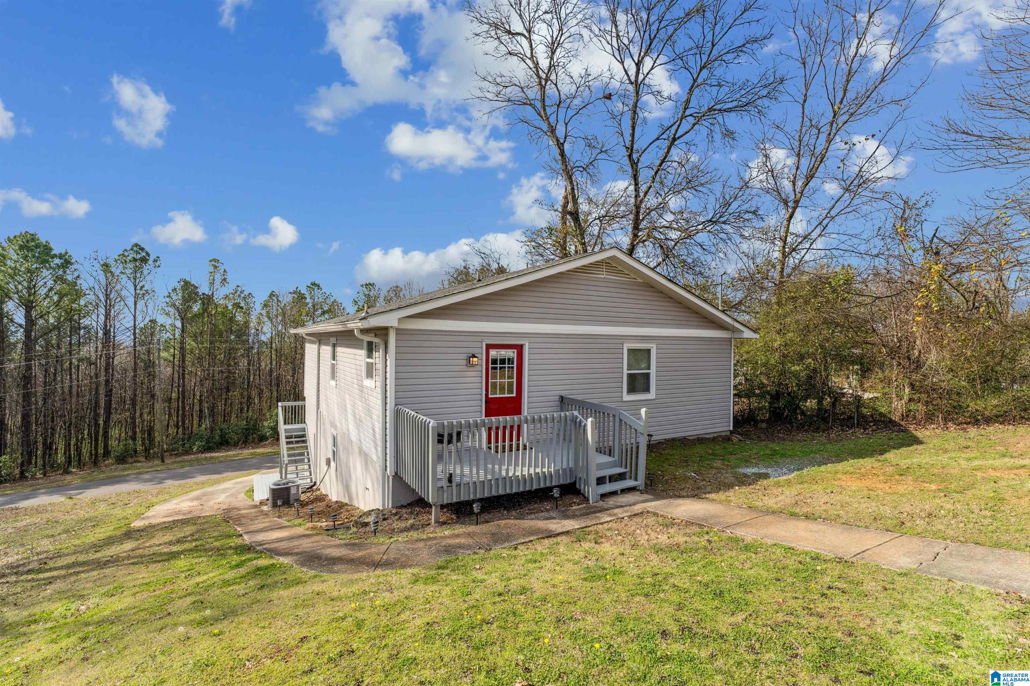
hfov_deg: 97.8
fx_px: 449
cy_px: 343
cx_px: 515
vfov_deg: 74.8
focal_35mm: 16
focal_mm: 15.7
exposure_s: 1/400
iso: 400
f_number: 13
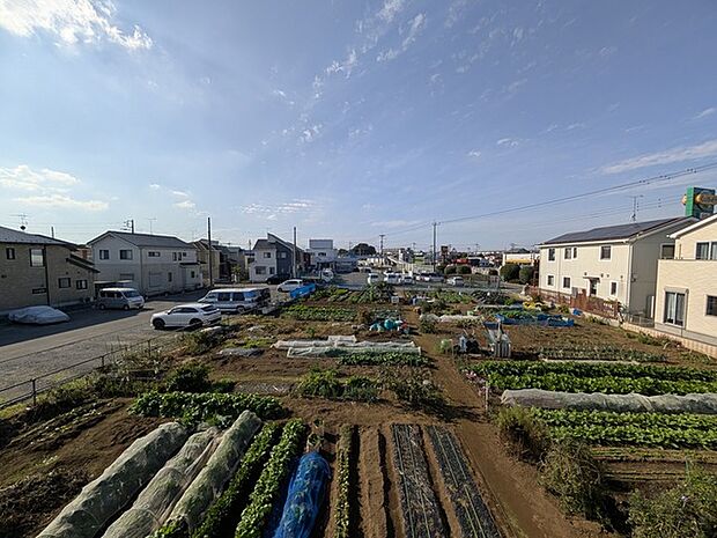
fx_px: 249
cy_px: 269
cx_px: 358
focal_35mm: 12
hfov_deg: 110.5
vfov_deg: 94.5
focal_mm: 2.02
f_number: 1.7
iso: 56
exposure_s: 1/5848
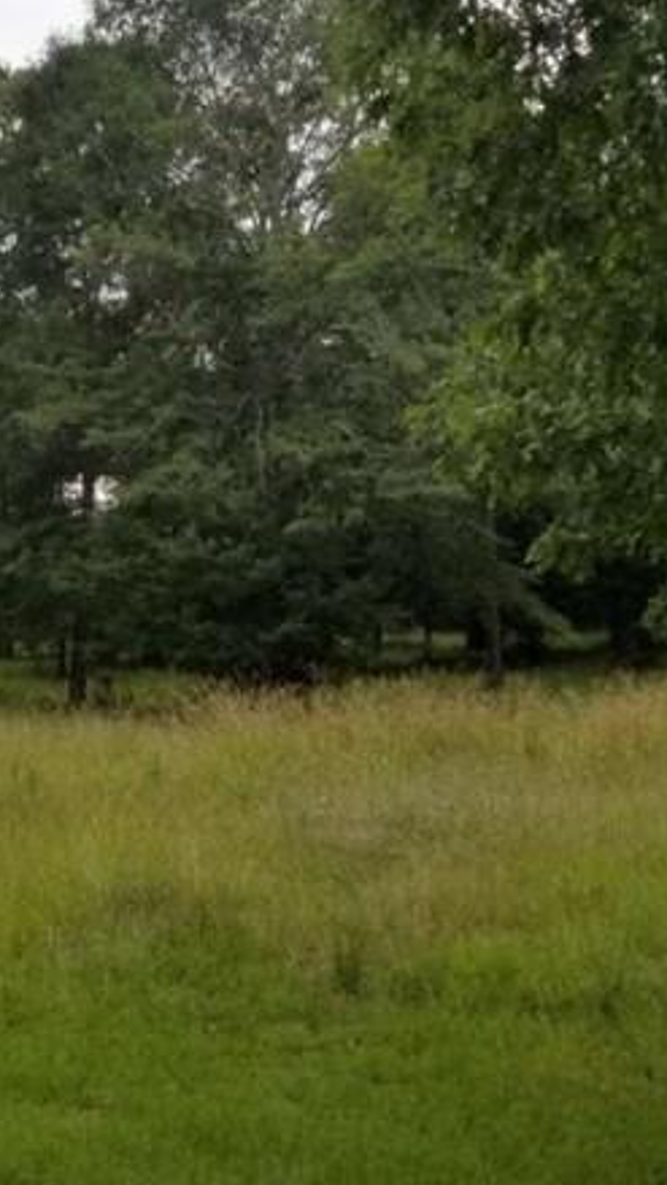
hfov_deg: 17.8
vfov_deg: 31.5
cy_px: 839
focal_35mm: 66
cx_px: 0
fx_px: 2075
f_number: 1.7
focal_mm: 4.3
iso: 50
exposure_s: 1/770
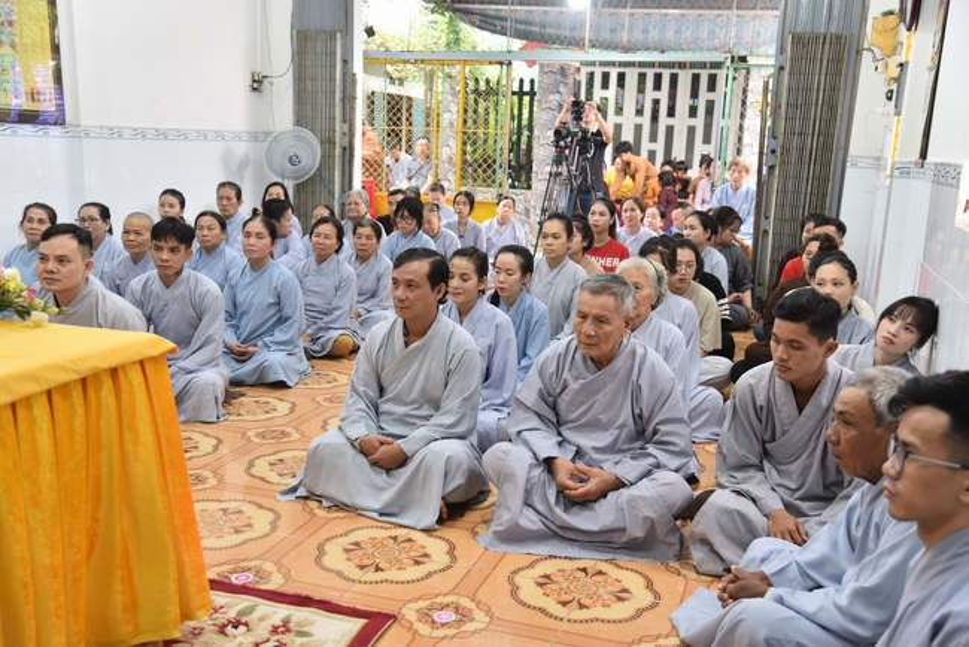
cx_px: 484
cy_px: 324
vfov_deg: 35.1
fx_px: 1023
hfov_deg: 50.7
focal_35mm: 38
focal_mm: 38
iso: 560
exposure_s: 1/60
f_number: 4
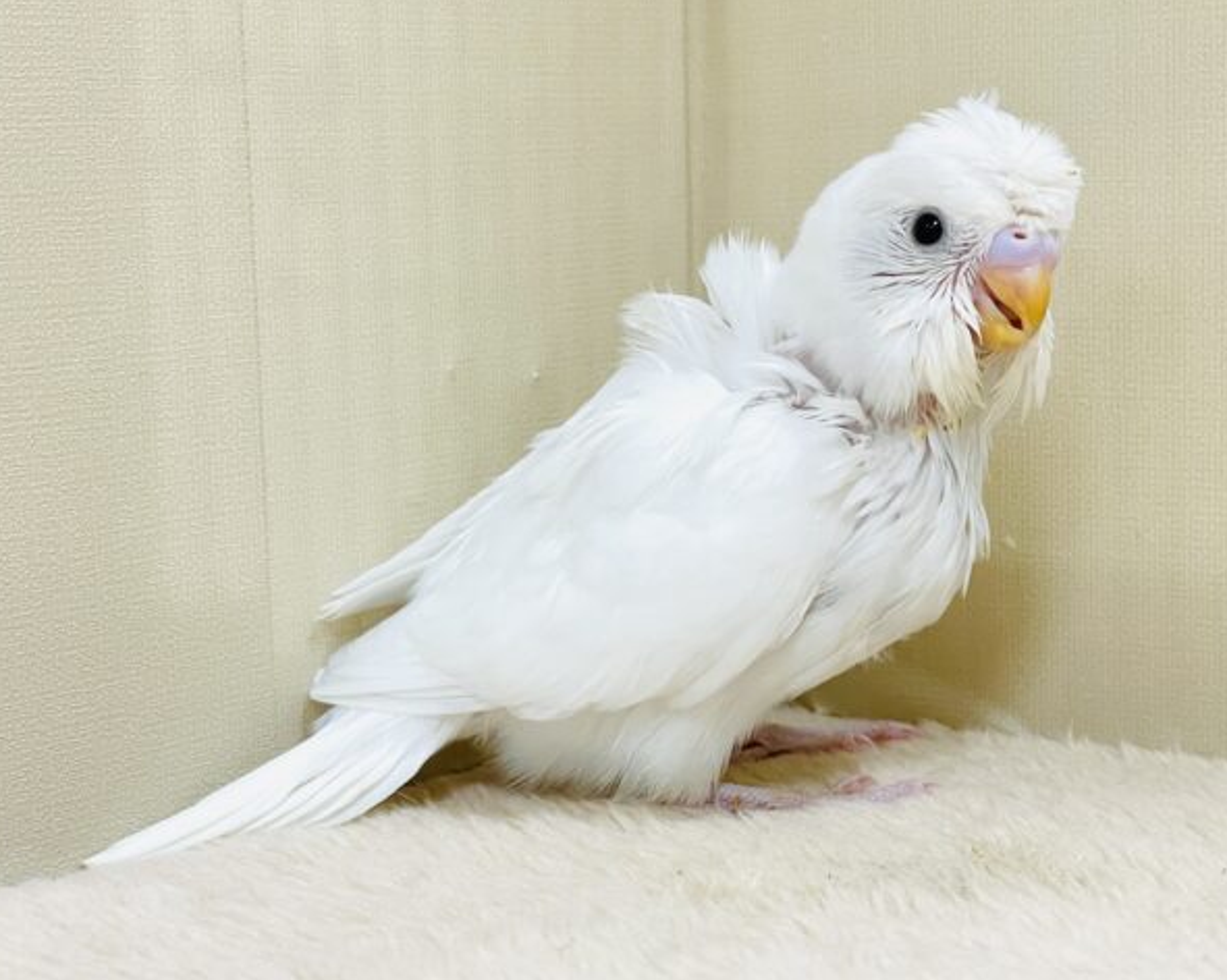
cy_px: 486
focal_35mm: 55
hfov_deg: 34.2
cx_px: 639
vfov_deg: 27.6
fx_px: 1996
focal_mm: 6
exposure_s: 1/99
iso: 125
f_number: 2
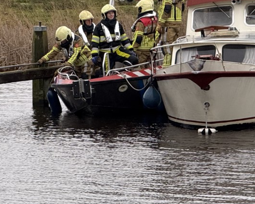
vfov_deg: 4.9
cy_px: 49
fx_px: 2393
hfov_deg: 6.1
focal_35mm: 317
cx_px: 131
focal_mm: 15.66
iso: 125
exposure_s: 1/99
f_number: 2.8
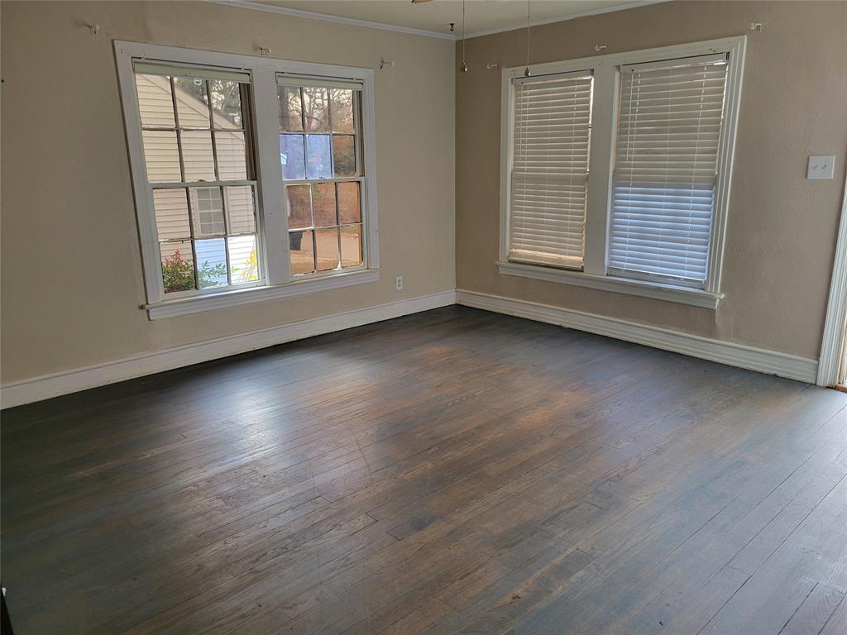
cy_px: 318
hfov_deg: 67.3
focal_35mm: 26
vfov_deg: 53.1
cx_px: 424
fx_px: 636
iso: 200
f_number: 1.8
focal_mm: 5.4
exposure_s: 1/40
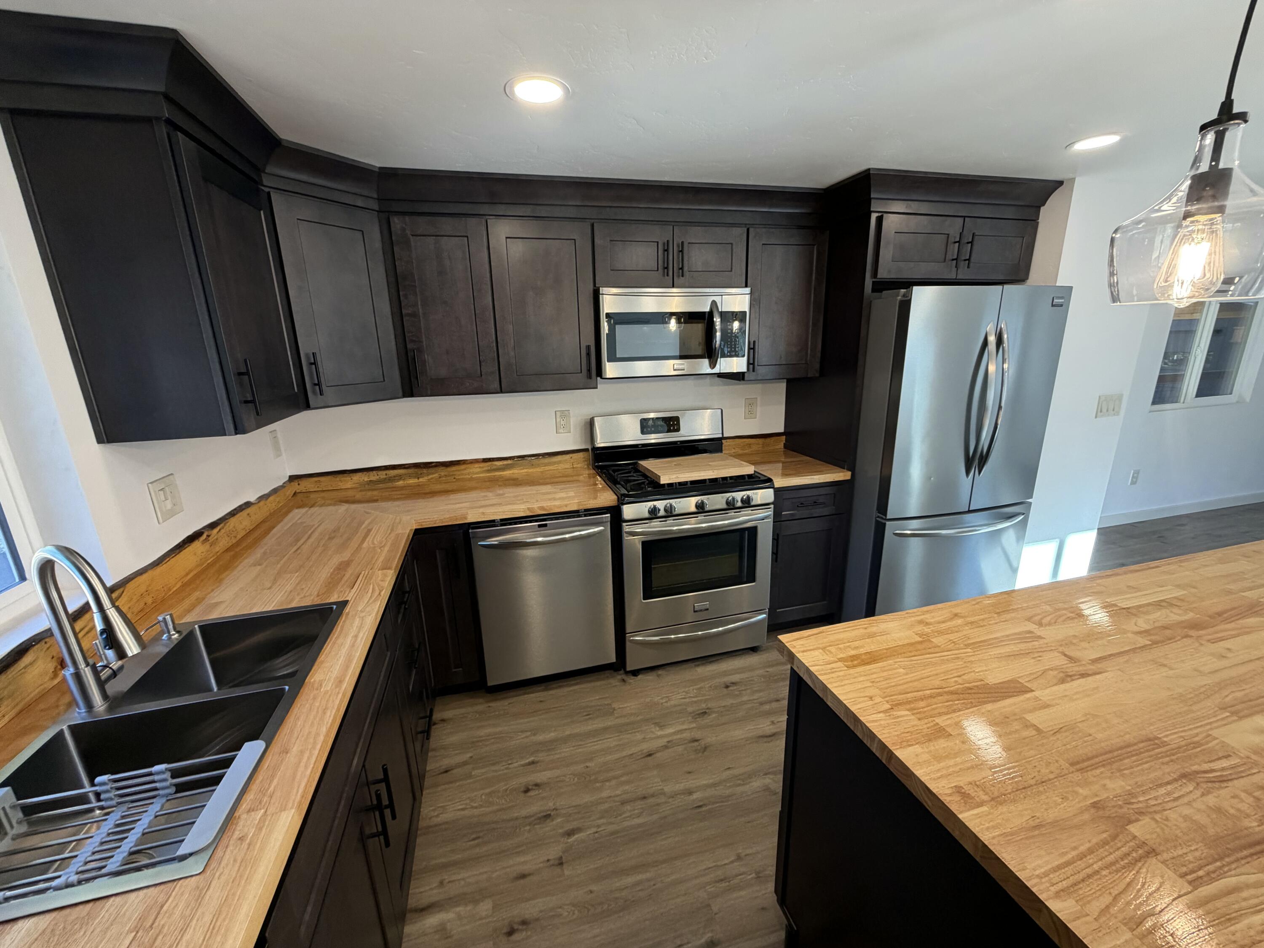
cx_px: 632
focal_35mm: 14
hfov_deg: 102.1
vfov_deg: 85.7
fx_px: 511
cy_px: 474
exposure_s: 1/120
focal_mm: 2.22
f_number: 2.2
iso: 250
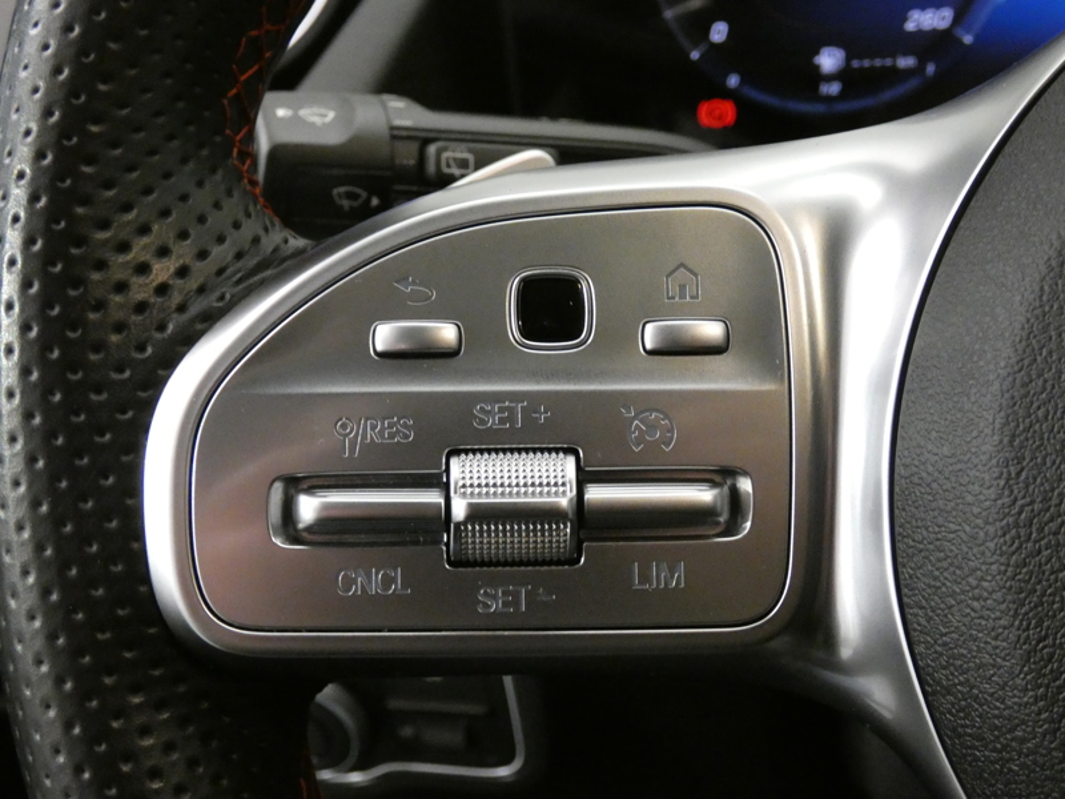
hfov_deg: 39.7
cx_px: 532
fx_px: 1477
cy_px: 400
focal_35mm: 48
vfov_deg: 30.3
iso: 1600
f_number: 3.8
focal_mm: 8.6
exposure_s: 1/25
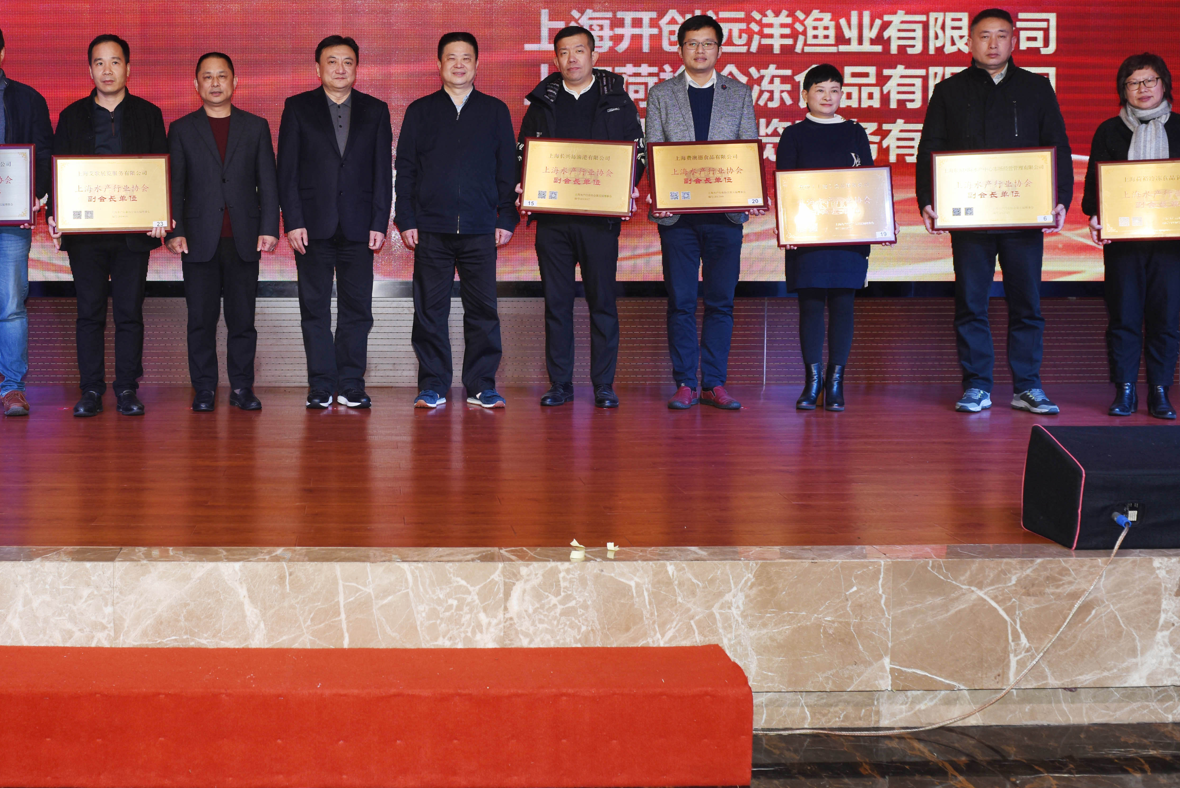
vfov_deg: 30.9
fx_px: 1410
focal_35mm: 43
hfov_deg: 44.5
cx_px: 360
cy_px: 254
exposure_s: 1/200
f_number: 5
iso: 200
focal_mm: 26
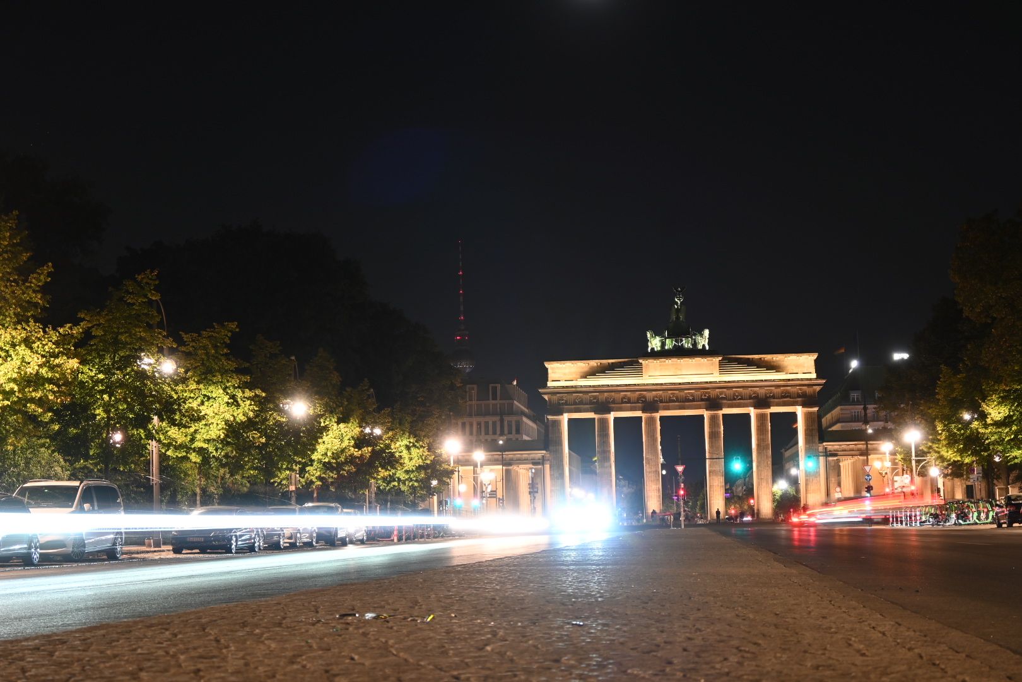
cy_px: 341
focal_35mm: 64
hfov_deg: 31.2
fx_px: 1831
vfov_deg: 21.1
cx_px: 511
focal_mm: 43
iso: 100
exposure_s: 3
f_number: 6
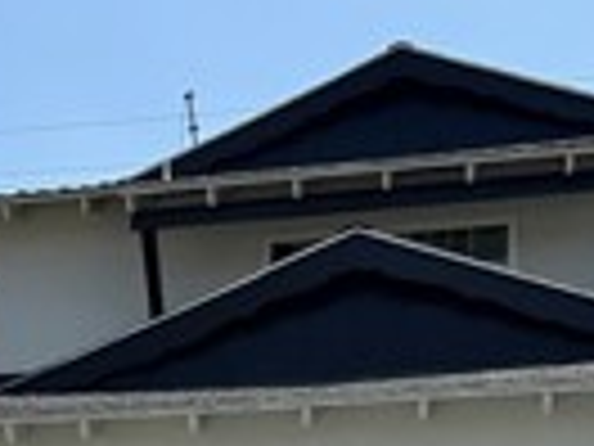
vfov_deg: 11.9
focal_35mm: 116
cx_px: -176
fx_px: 1991
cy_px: 779
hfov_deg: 16.1
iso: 80
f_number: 1.78
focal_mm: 6.86
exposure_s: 1/6623
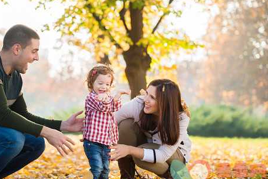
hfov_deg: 15.3
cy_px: 89
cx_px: 119
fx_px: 998
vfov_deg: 10.3
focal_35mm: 134
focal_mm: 120
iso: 200
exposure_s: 1/250
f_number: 4.5
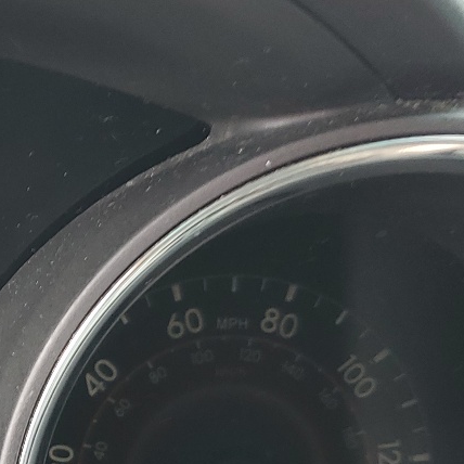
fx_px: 1304
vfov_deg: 19.8
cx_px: -179
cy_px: 408
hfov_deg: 18.4
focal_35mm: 86
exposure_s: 1/60.2
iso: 54
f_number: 1.5
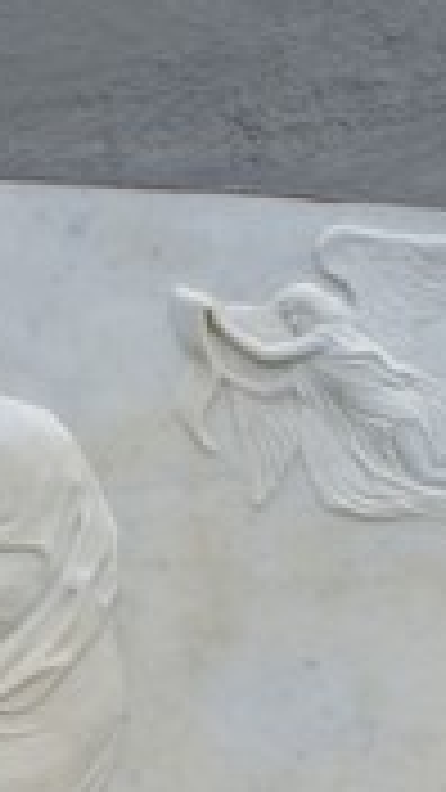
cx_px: 144
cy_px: 594
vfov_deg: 28.2
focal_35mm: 74
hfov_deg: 16.3
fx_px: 1556
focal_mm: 18
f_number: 7.1
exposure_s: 1/250
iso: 200
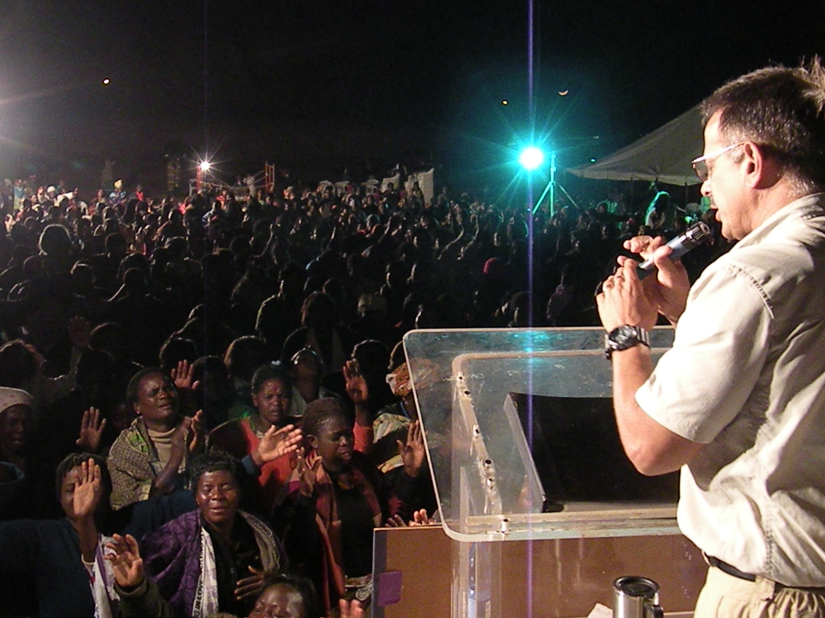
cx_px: 412
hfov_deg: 44.8
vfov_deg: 34.3
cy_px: 309
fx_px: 1001
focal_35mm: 42
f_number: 3.2
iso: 1600
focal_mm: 7.4
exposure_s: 1/34.6
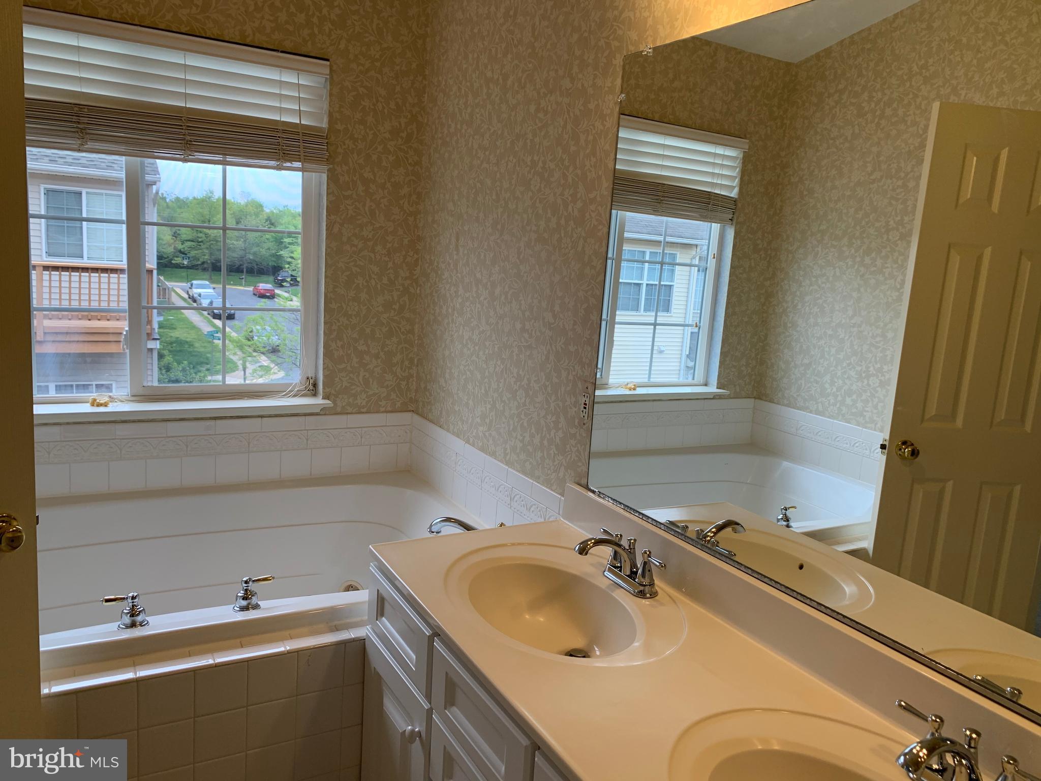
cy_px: 390
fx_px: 782
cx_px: 520
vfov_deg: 53.1
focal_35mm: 26
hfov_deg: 67.3
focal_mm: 4.25
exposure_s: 1/120
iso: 80
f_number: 1.8
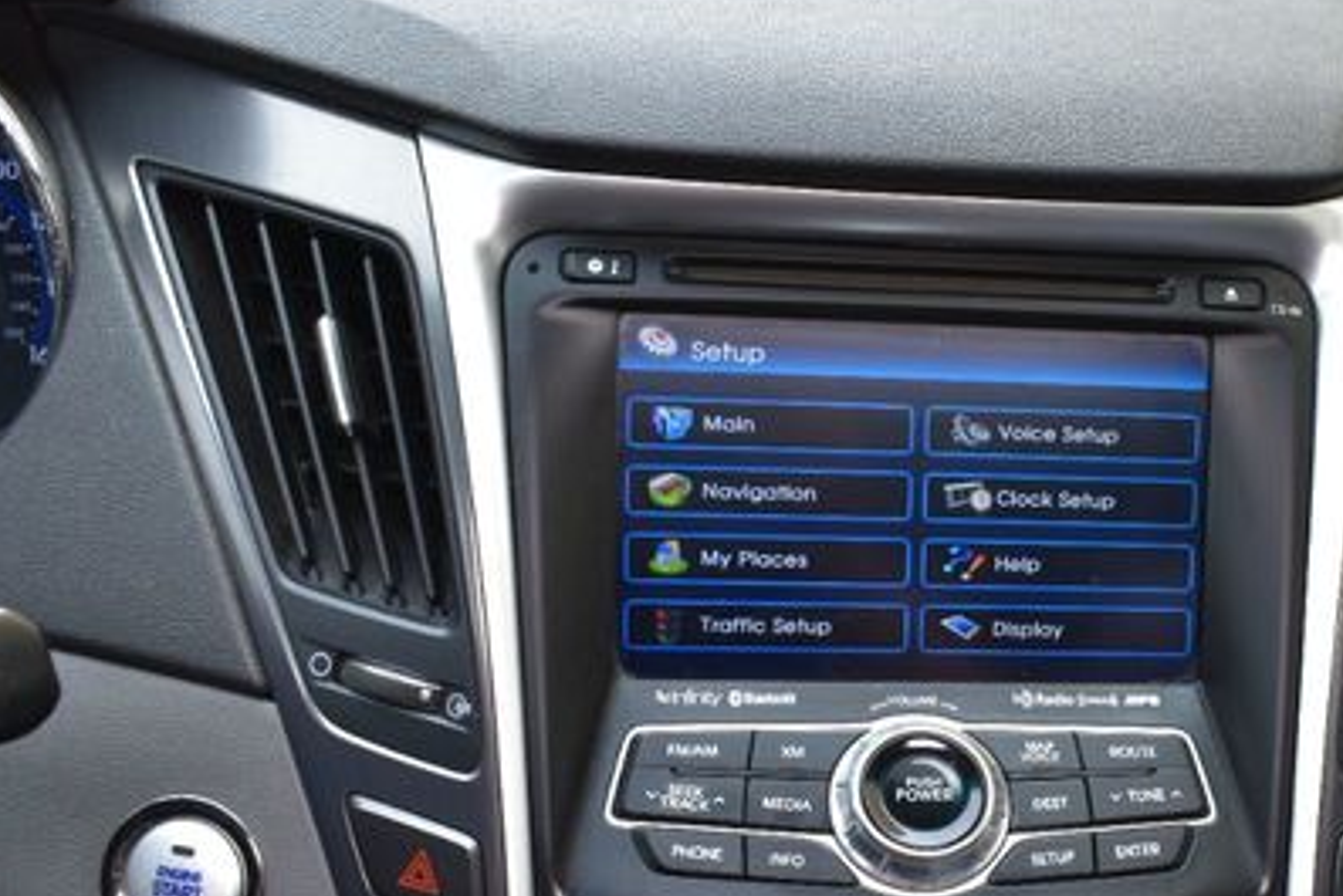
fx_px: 1896
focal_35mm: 51
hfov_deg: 38.1
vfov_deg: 26.4
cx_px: 995
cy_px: 617
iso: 400
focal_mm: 21
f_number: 8
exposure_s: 1/60
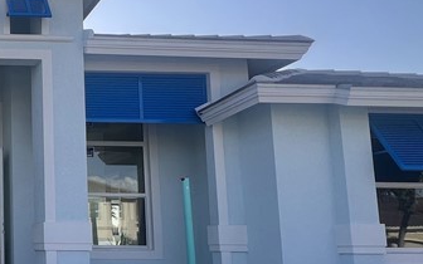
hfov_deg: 37.0
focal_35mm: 42
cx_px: -76
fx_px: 484
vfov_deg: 30.2
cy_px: 185
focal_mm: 1.57
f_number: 1.8
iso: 32
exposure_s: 1/708
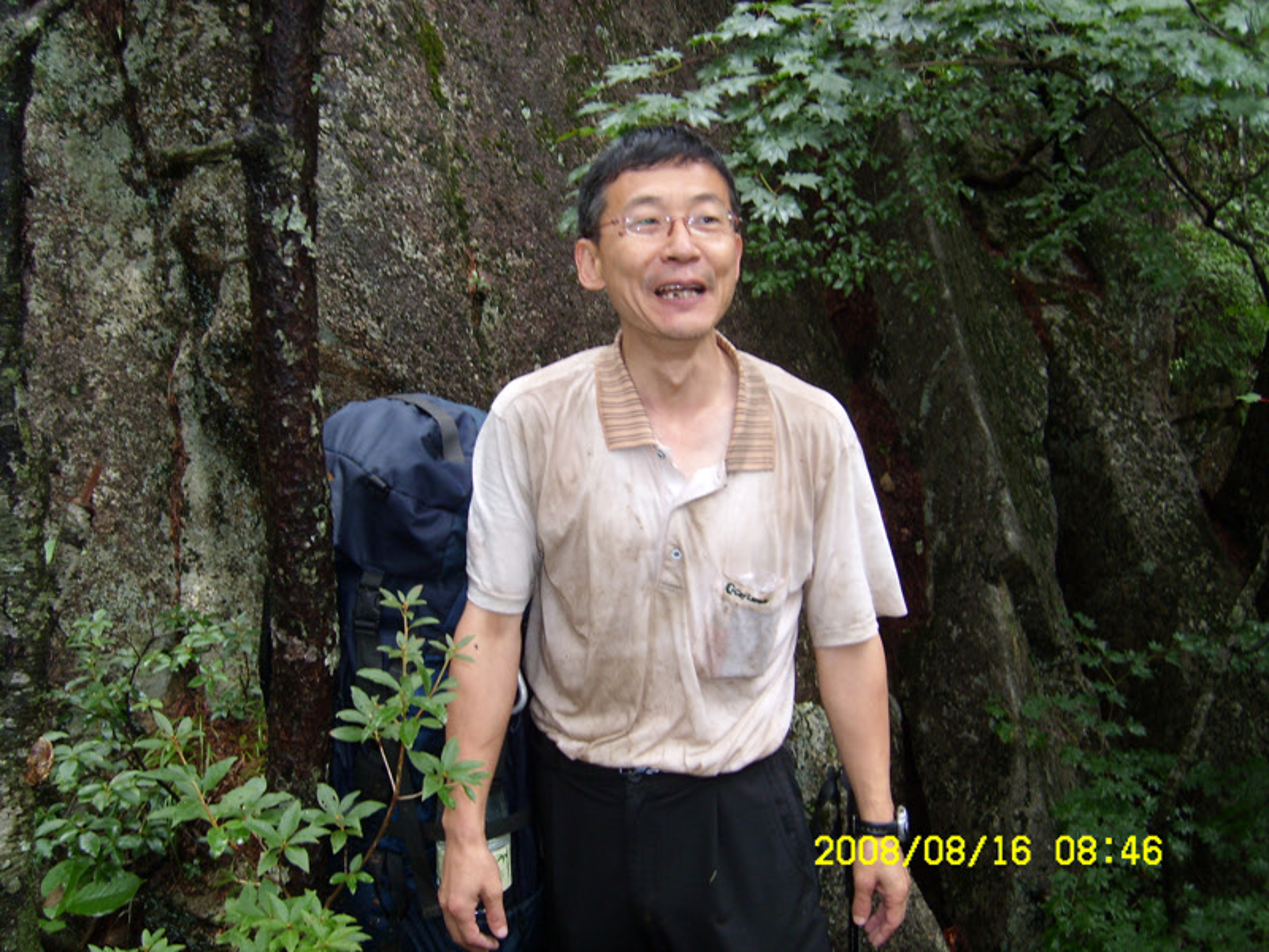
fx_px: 1283
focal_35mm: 35
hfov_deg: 52.6
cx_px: 634
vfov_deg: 40.7
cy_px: 476
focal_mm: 5.8
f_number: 2.8
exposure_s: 1/30
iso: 50
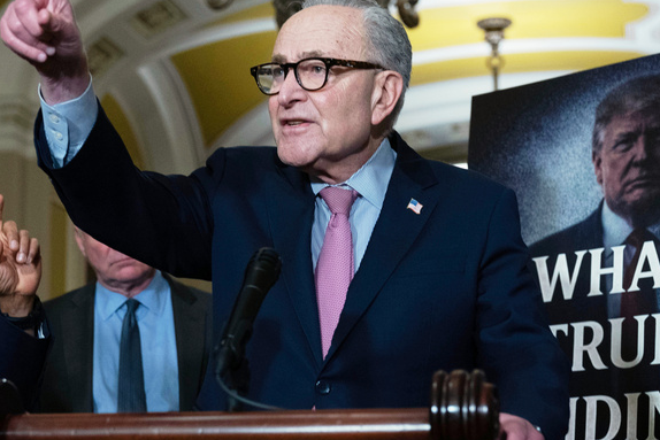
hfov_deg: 24.7
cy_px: 322
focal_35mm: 82
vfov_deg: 16.6
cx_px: 302
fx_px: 1504
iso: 2500
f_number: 3.2
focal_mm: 46
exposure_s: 1/250
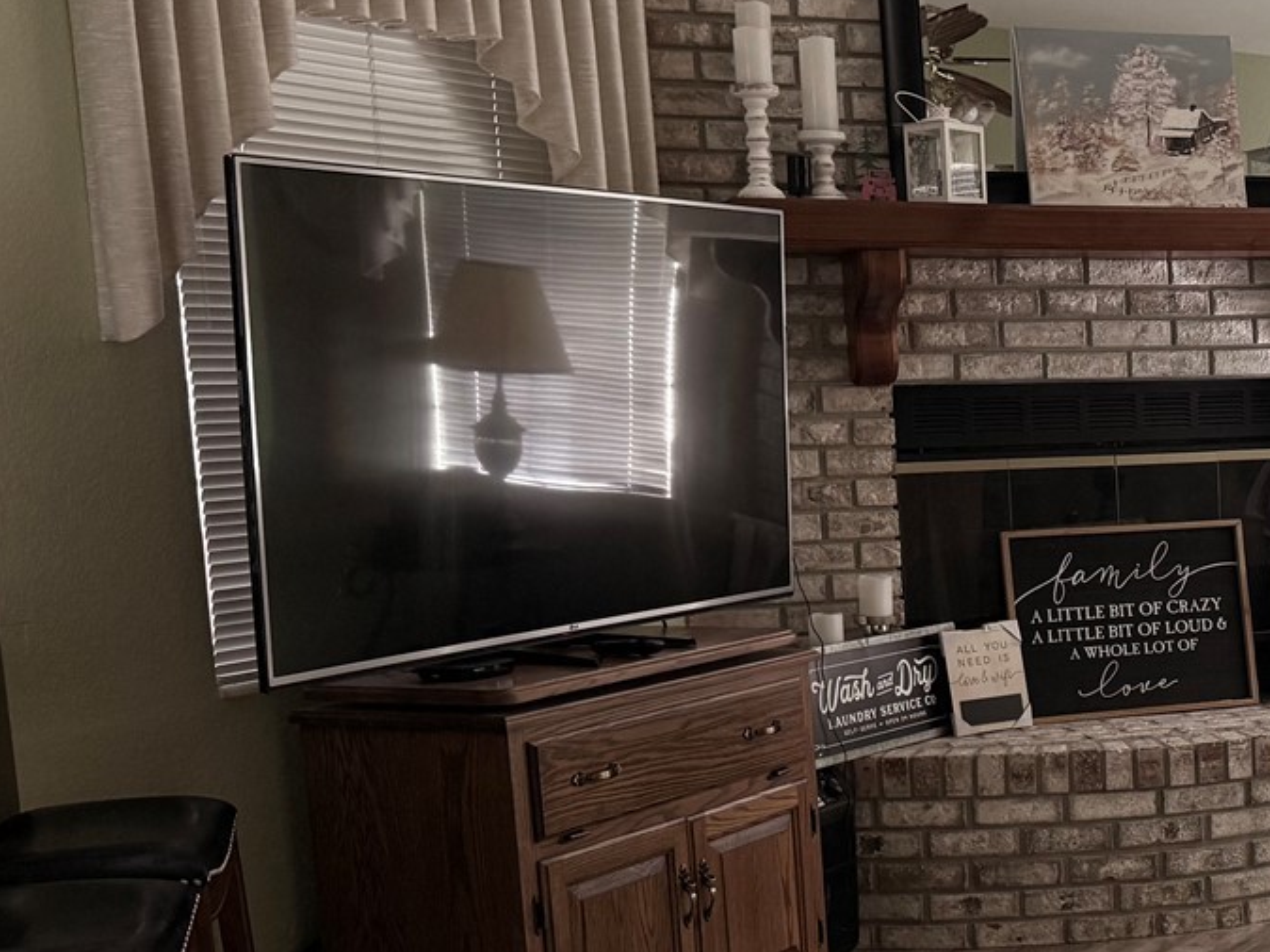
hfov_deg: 31.1
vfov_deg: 25.4
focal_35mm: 57
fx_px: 2090
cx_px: 1291
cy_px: 696
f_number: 1.78
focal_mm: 6.76
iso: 200
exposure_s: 1/82
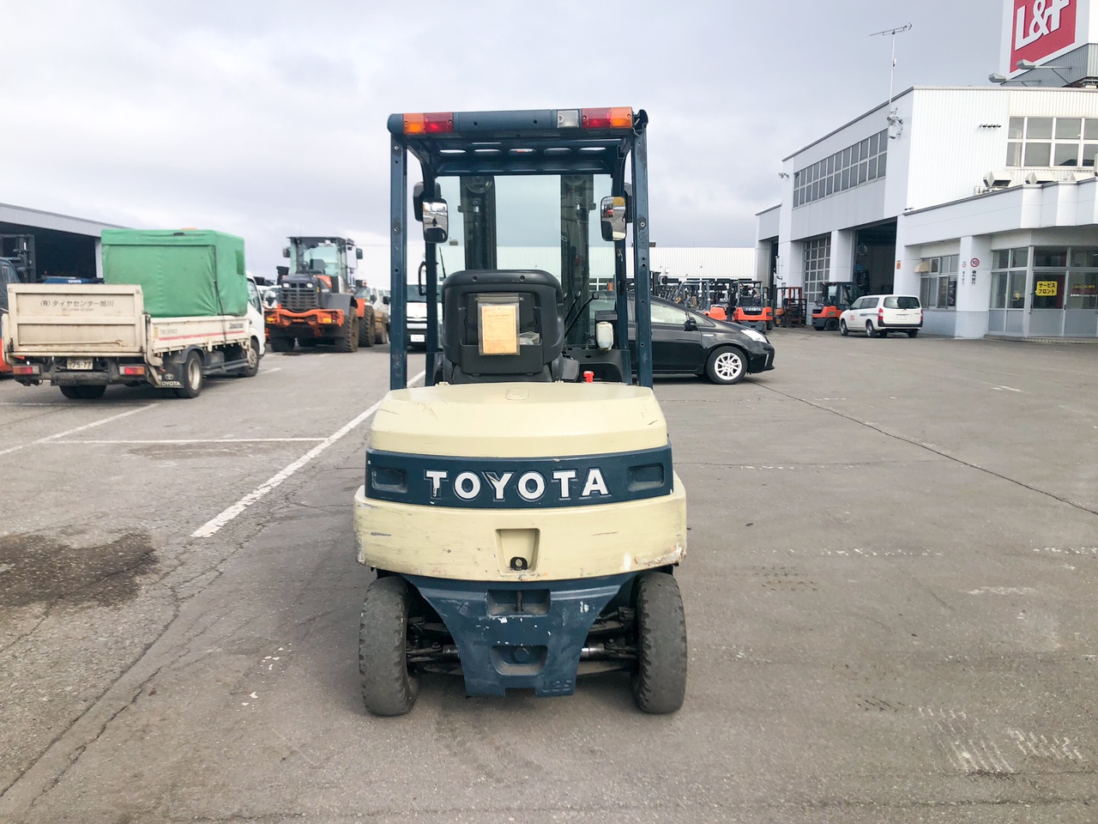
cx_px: 549
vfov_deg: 49.7
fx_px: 888
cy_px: 412
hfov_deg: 63.4
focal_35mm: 28
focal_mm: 3.99
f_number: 1.8
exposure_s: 1/1500
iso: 20
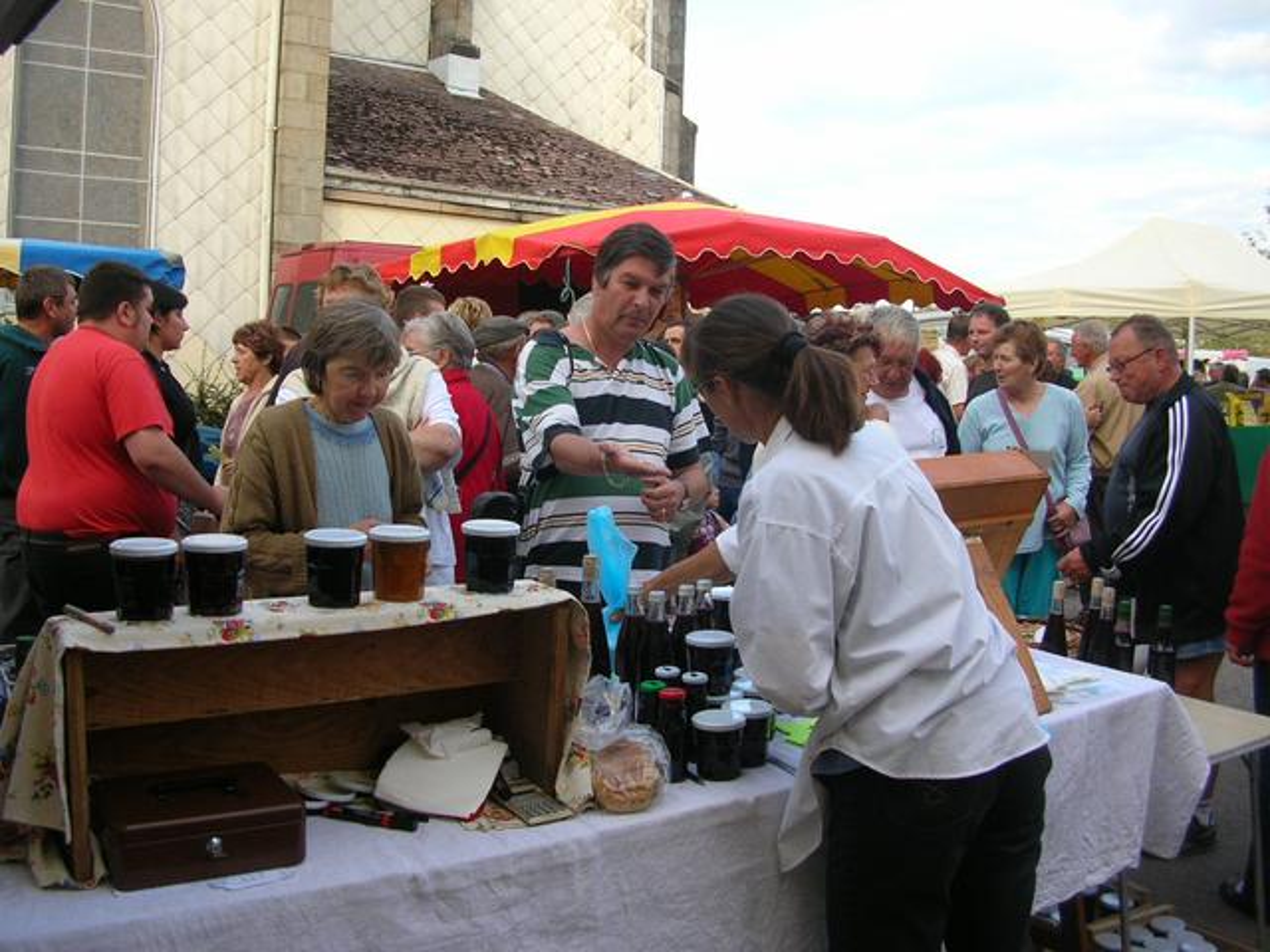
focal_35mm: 35
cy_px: 476
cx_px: 635
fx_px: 1284
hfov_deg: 52.6
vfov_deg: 40.7
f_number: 2.8
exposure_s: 1/145
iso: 50
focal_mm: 5.8
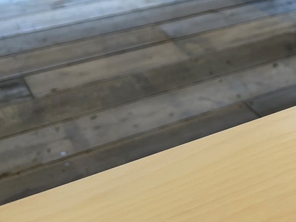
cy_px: -1
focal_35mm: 74
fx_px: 632
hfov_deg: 22.5
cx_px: 419
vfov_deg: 19.3
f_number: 1.6
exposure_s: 1/100
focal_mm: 5.1
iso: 50
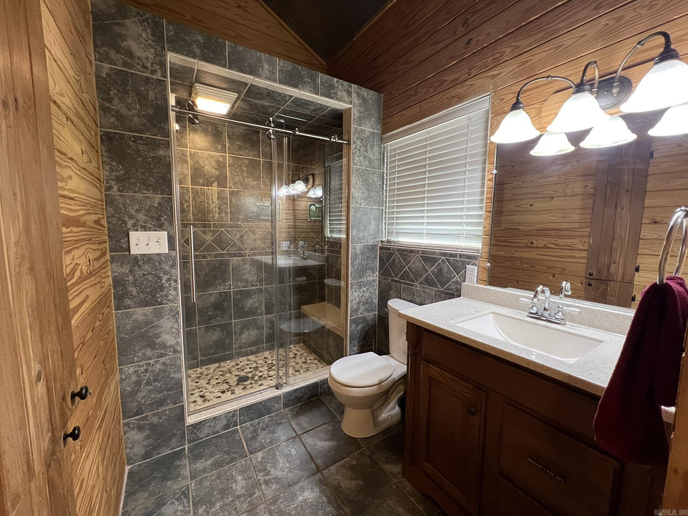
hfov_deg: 106.2
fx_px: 258
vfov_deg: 89.9
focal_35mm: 13
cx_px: 344
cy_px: 258
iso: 320
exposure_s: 1/60
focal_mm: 1.57
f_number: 1.8
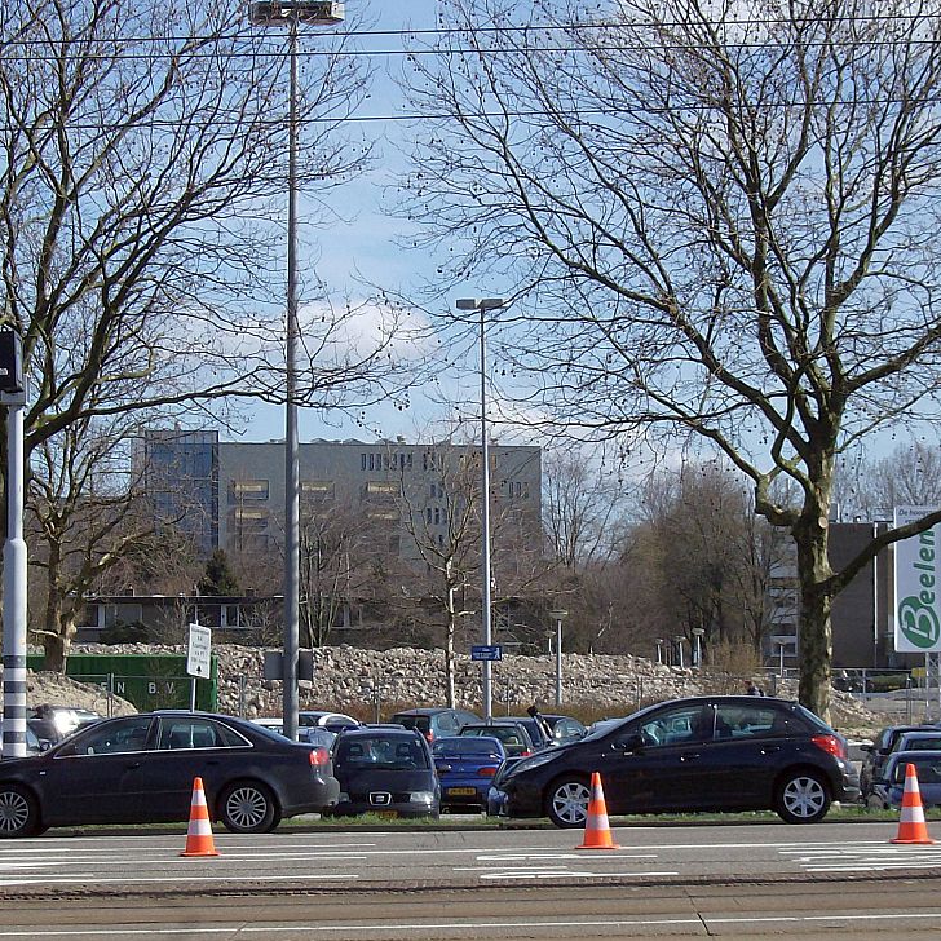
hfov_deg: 14.1
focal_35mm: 124
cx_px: 392
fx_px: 3814
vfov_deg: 14.1
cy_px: 449
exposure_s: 1/363
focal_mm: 16.6
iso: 100
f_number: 7.5
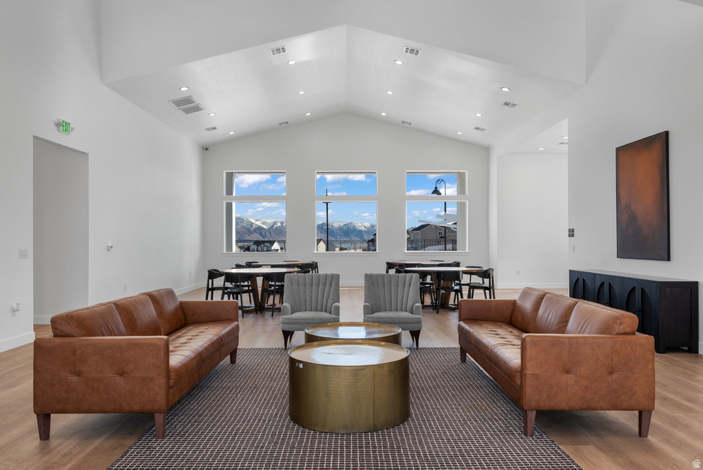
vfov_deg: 51.3
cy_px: 235
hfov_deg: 71.5
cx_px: 352
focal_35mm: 25
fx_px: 488
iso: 500
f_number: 8
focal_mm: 25
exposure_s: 1/8
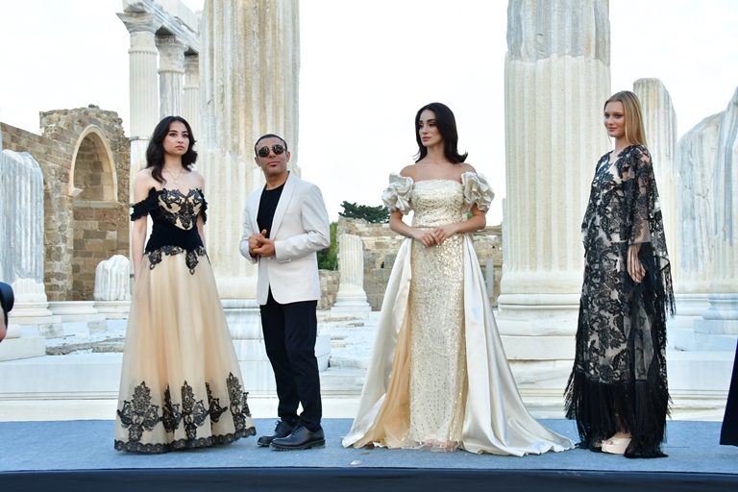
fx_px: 1076
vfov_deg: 25.8
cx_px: 369
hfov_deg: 37.9
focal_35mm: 52
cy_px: 246
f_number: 9
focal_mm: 35
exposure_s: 1/60
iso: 500
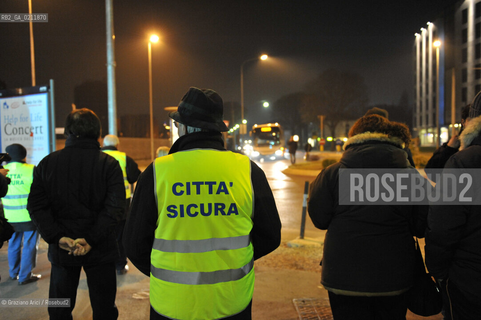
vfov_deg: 42.3
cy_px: 160
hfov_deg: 60.3
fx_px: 414
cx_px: 240
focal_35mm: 31
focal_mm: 31
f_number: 2.8
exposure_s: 1/60
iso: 3200
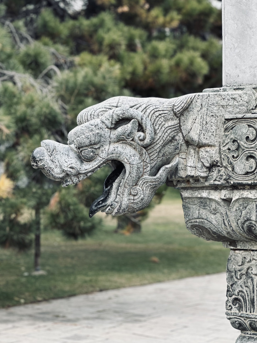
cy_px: 155
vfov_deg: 20.9
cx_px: 124
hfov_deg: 15.7
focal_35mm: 94
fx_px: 931
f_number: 2.8
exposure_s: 1/121
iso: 32
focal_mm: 9
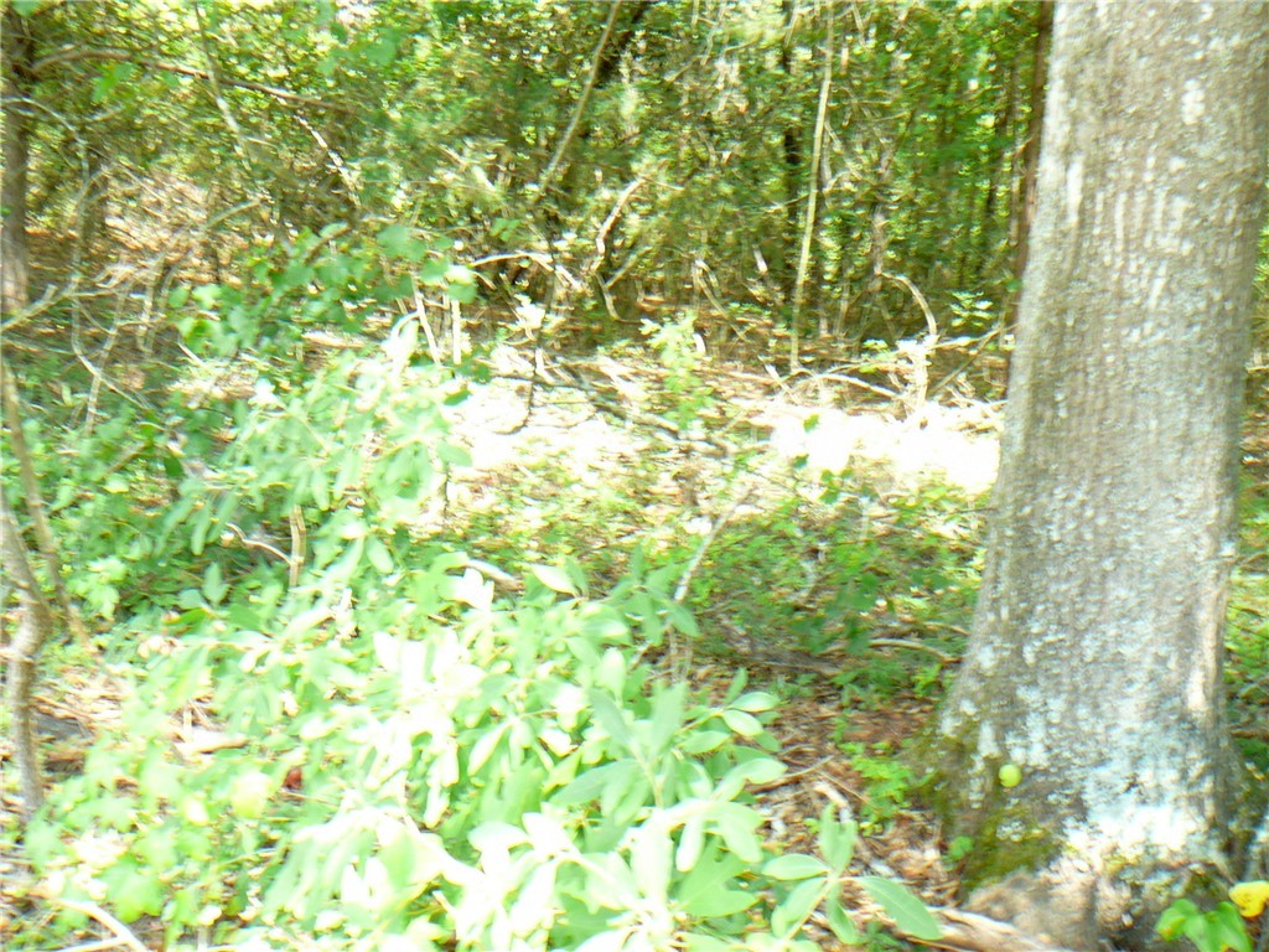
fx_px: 1283
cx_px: 634
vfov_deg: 40.7
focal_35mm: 35
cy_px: 476
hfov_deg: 52.6
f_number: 2.8
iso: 80
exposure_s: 1/30
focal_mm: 5.2
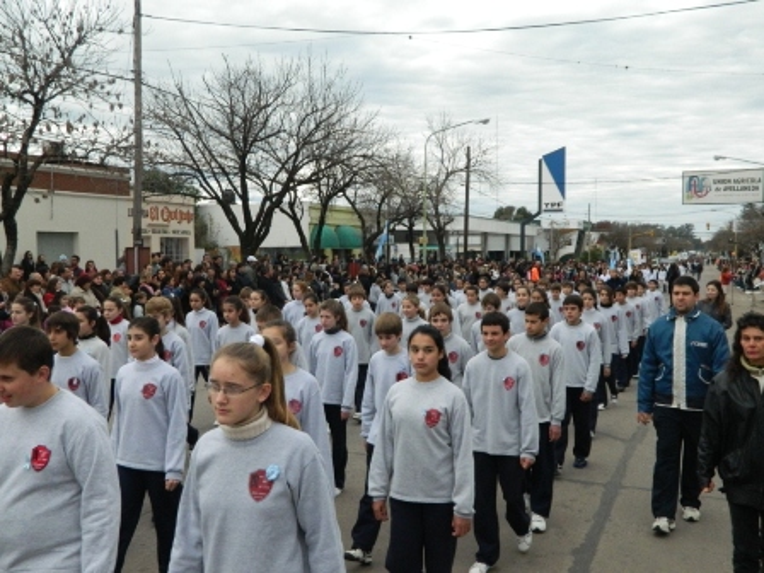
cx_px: 382
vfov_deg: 40.7
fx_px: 772
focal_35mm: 35
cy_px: 286
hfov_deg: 52.6
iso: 400
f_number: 9.4
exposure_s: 1/250
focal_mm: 6.2
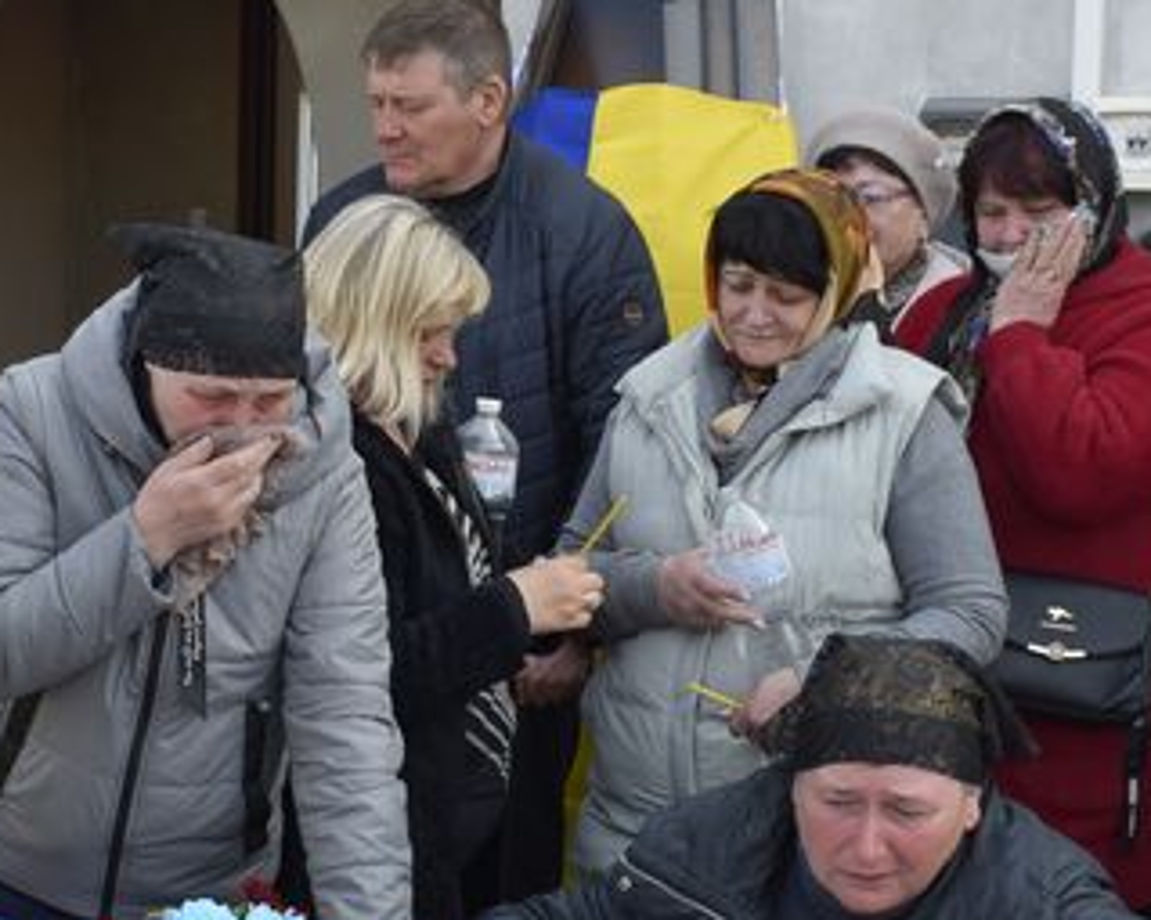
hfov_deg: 24.9
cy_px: 700
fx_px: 2592
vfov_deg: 20.0
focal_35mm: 76
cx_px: 404
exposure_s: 1/200
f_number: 7.1
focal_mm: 23
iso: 400
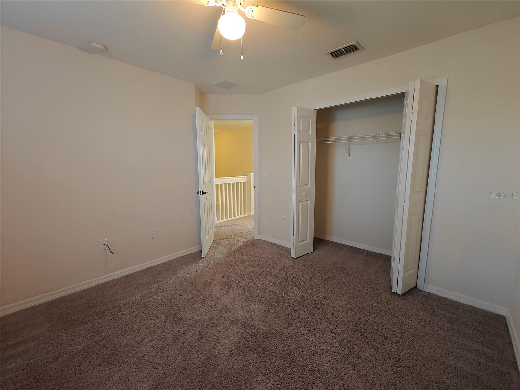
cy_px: 195
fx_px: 210
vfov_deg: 85.7
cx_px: 260
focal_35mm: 14
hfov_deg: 102.1
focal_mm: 2.62
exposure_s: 1/30
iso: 400
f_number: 2.2
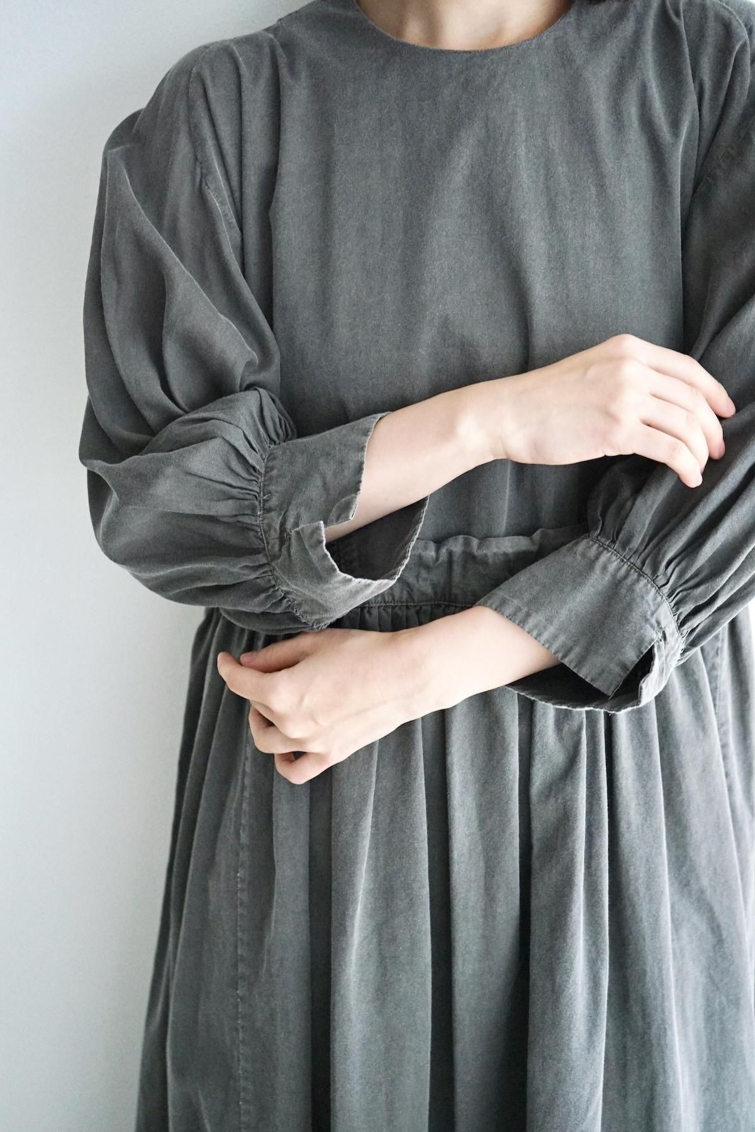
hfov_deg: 31.2
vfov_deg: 45.4
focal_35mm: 43
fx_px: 1353
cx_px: 378
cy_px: 566
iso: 4000
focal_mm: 43
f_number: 4.5
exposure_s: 1/160
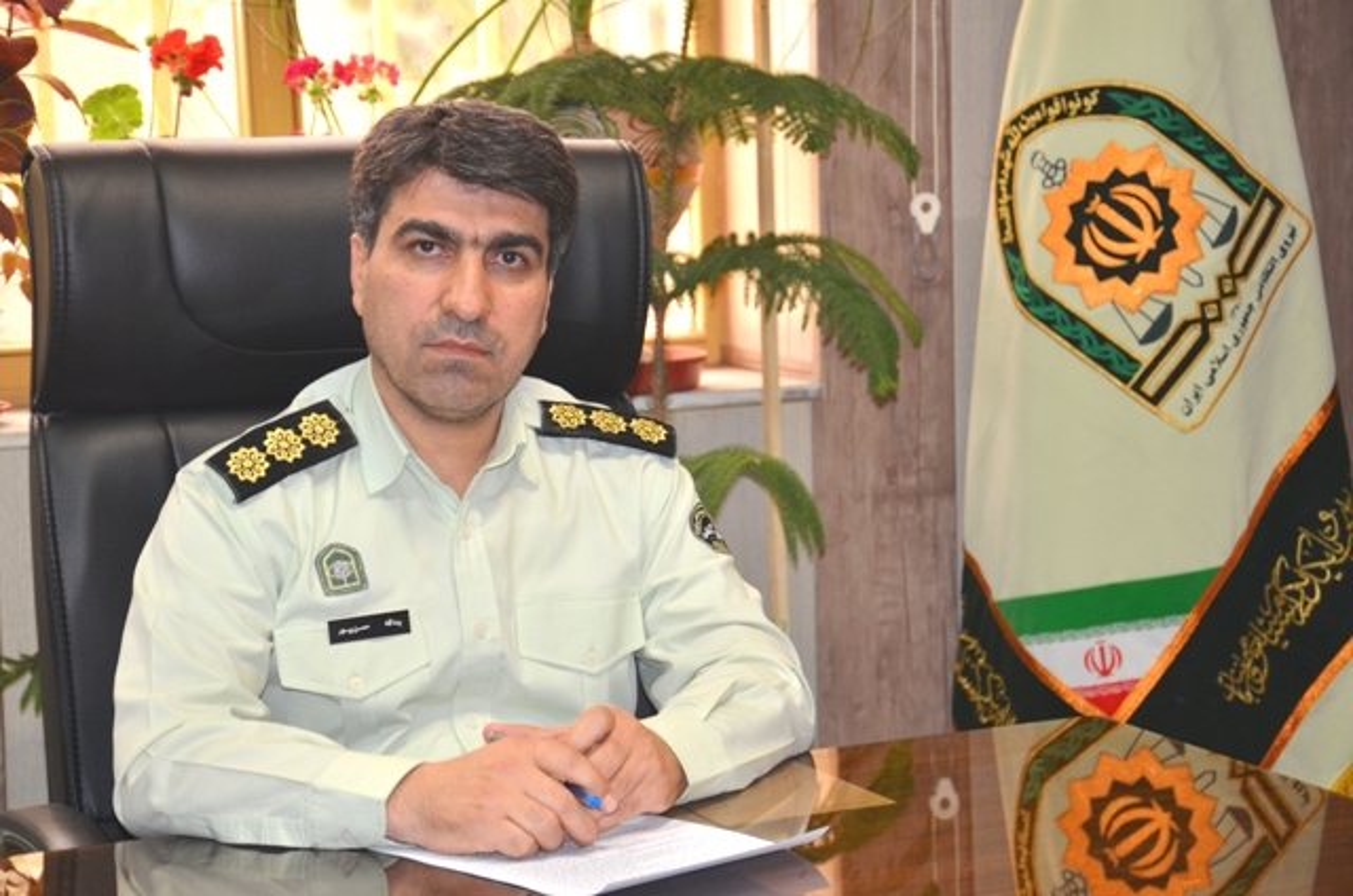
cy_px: 448
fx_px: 3713
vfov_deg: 13.8
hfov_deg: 20.7
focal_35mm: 99
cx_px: 676
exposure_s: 1/60
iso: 800
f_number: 5.3
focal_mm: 66
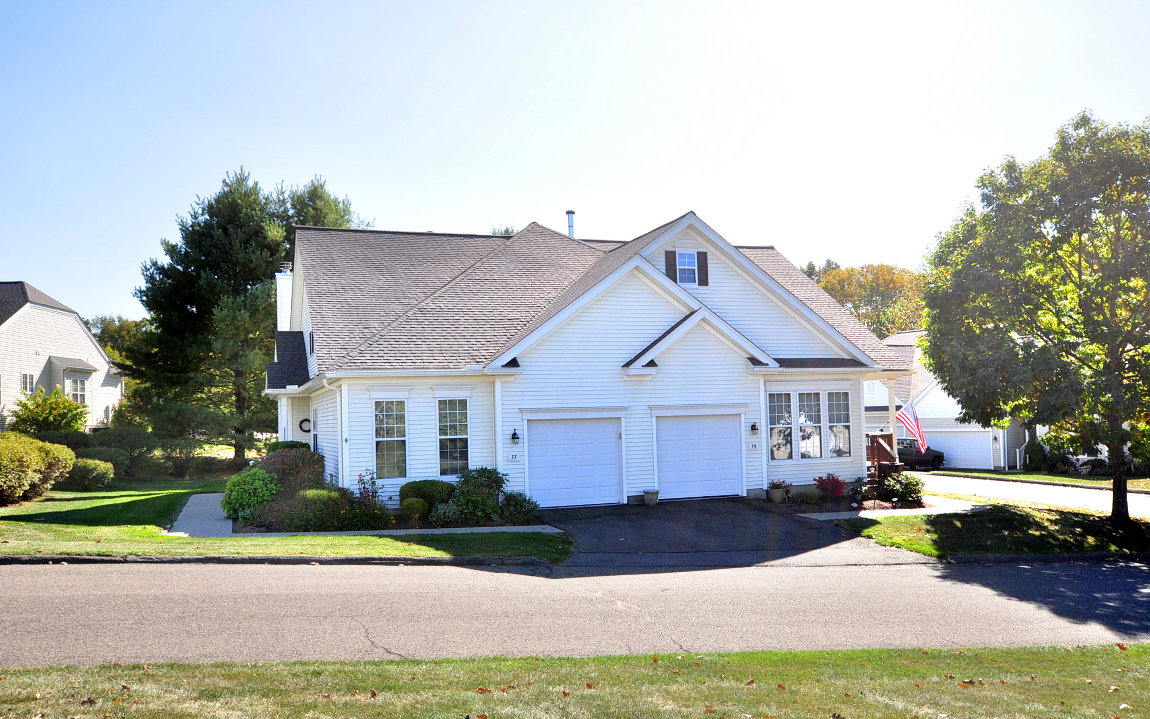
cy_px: 382
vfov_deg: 40.6
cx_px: 580
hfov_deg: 61.2
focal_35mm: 31
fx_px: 972
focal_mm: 20
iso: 250
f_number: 8
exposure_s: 1/250
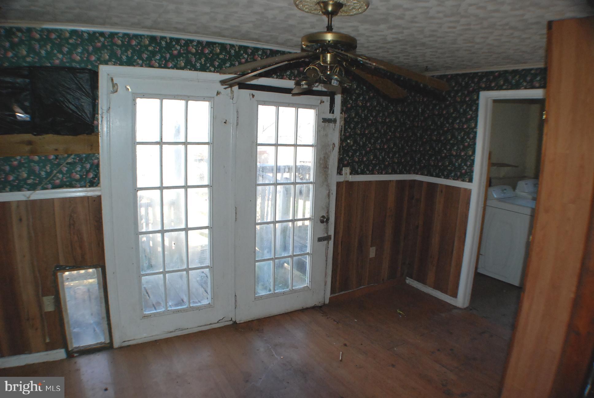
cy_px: 199
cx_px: 297
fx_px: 471
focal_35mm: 28
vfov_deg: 45.8
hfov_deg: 64.5
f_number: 6.3
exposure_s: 1/200
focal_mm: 19
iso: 1000
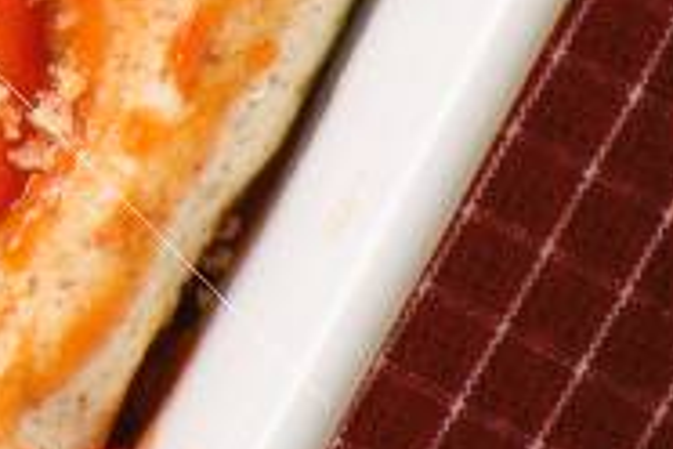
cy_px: -784
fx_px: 13739
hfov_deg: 2.8
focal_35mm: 735
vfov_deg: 1.9
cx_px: -1379
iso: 50
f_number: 8
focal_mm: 105
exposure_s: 1/160
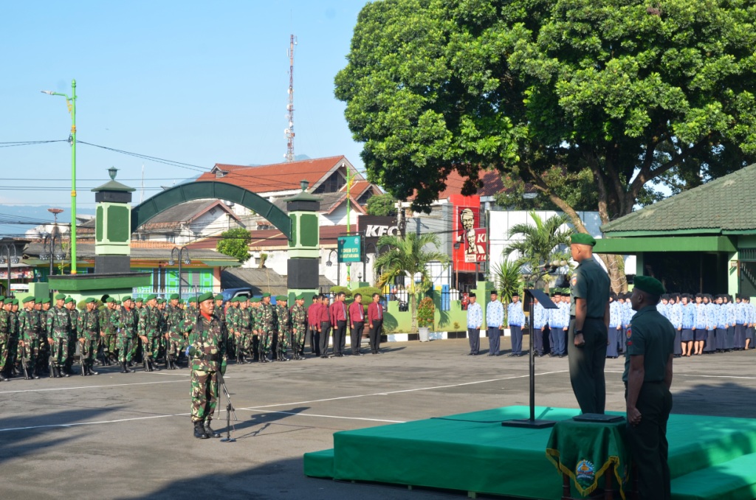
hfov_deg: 37.9
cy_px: 250
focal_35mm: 52
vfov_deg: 25.6
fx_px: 1100
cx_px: 378
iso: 100
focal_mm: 35
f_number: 9
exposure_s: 1/100
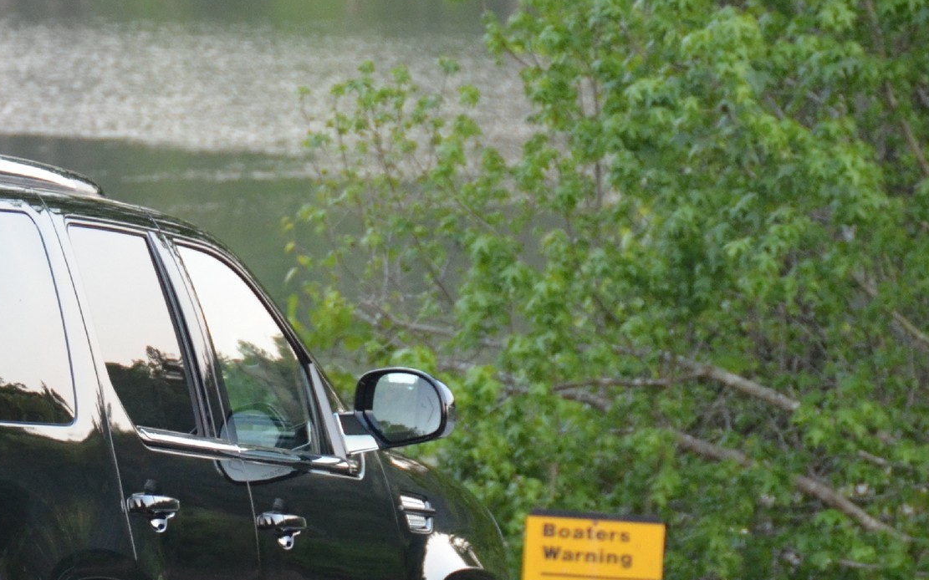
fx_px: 10430
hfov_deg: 5.1
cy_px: 536
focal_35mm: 412
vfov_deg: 3.2
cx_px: -99
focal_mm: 120
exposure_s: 1/30
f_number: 5.3
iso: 1600
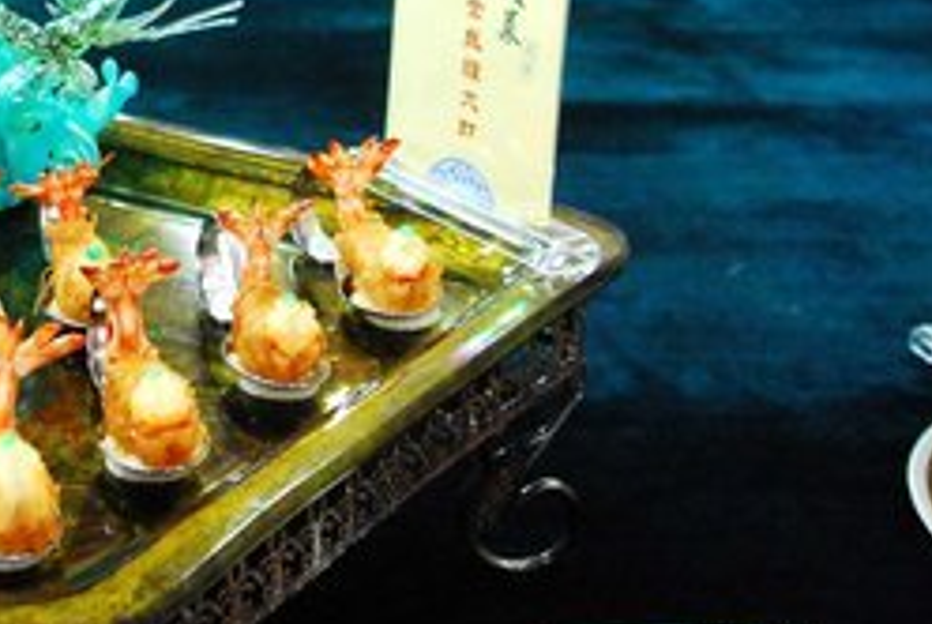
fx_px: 2255
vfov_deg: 15.3
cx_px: 30
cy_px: -98
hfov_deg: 22.6
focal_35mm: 87
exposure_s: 1/50
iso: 1600
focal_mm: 24
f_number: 3.5
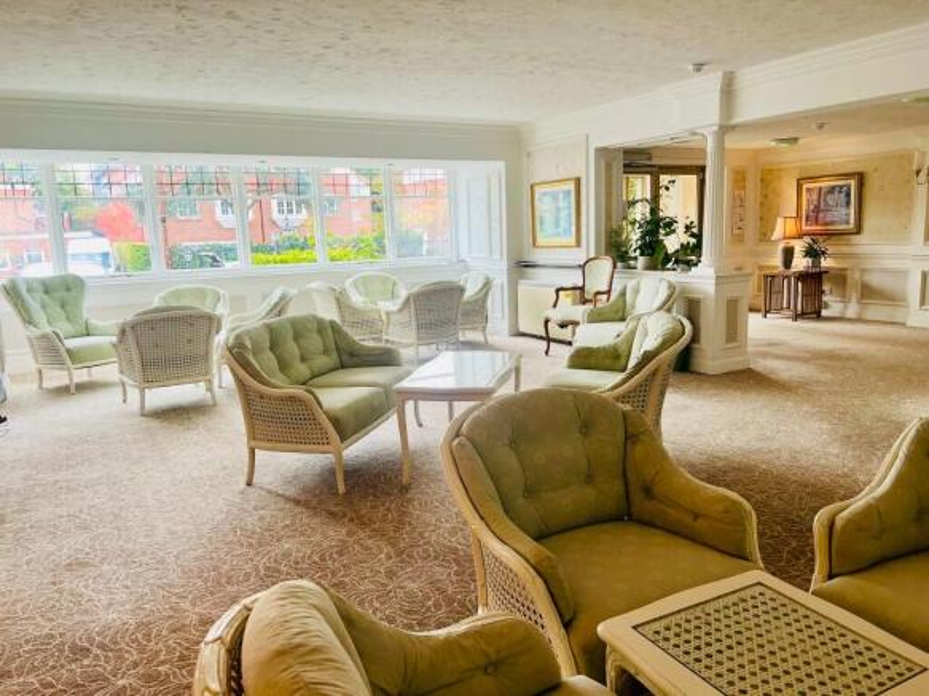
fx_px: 698
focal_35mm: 26
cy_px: 348
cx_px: 464
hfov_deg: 67.3
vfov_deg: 53.0
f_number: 1.5
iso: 80
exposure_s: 1/121
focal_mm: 5.7
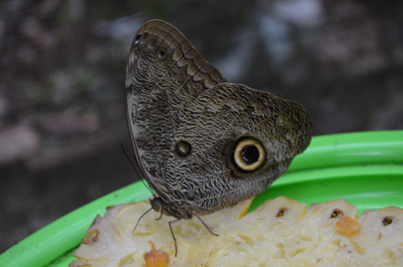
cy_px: 134
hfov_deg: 28.1
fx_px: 804
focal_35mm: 72
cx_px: 202
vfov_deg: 18.9
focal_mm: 48
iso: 560
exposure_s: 1/60
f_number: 5.6
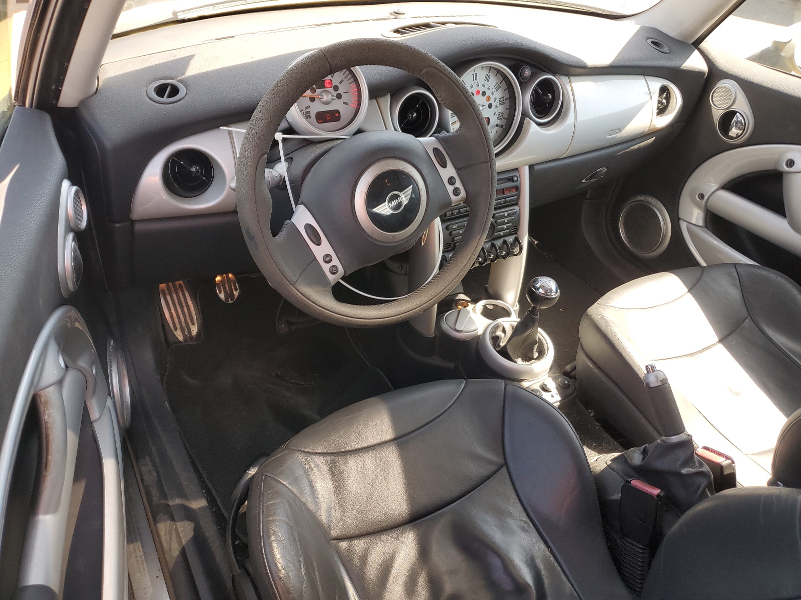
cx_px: 400
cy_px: 300
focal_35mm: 26
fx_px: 602
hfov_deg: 67.3
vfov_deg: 53.1
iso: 50
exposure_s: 1/244
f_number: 1.5
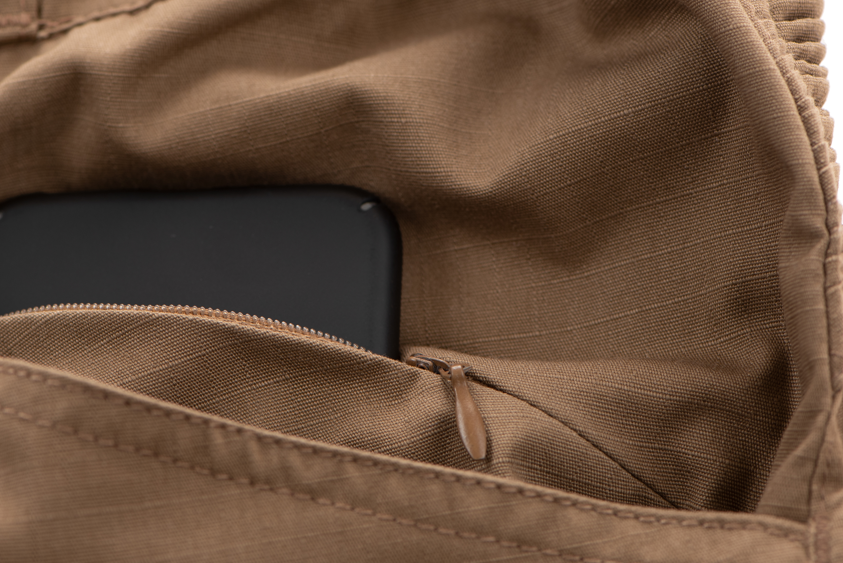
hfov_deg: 11.5
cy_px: 222
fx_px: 4193
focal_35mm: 179
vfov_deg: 7.7
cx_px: 325
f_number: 8
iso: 100
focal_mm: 105
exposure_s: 1/125
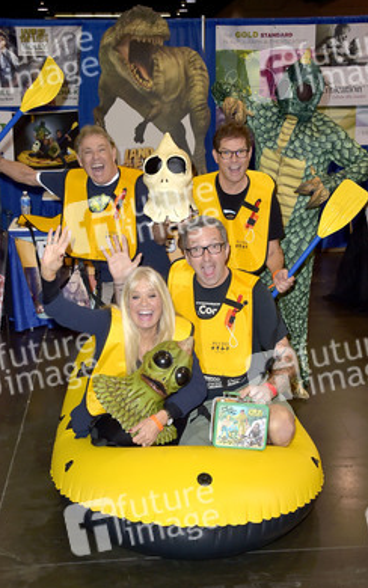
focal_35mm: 46
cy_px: 294
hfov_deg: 28.0
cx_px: 186
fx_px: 738
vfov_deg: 43.5
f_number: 7.1
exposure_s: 1/250
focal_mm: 44
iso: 320
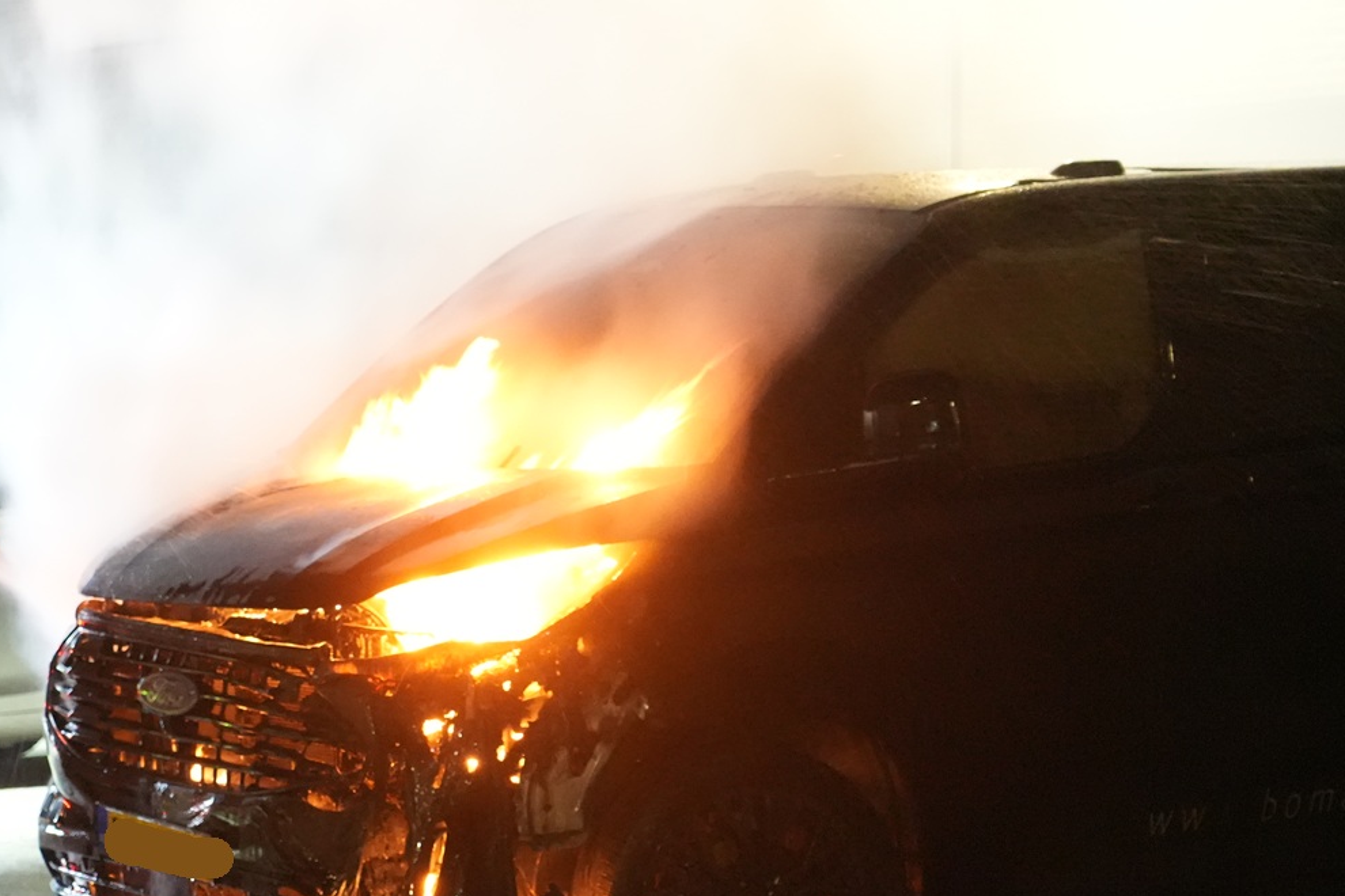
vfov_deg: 10.5
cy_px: 543
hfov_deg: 15.7
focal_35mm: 130
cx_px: 289
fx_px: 4857
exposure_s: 1/20
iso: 12800
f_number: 4
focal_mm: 67
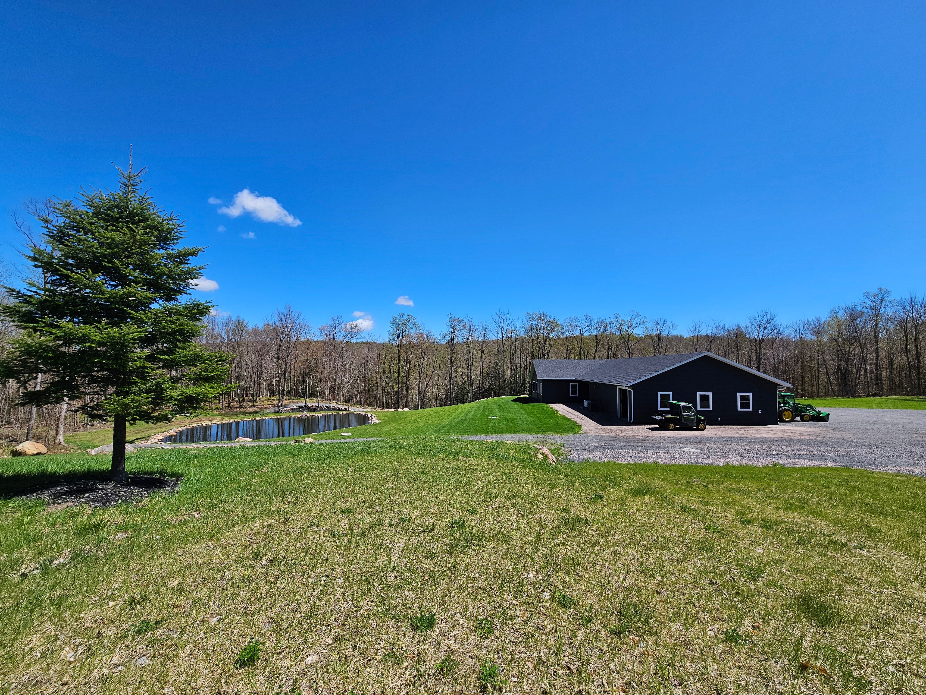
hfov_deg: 106.2
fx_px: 348
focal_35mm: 13
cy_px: 348
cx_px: 463
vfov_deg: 89.9
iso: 50
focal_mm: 2.2
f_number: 2.2
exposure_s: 1/2657
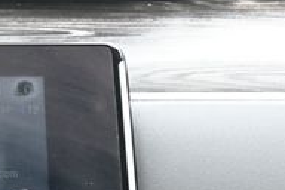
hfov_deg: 9.1
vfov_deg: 6.2
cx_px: -132
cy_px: 193
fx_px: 1742
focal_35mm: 220
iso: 1800
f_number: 6
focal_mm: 44
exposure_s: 1/125
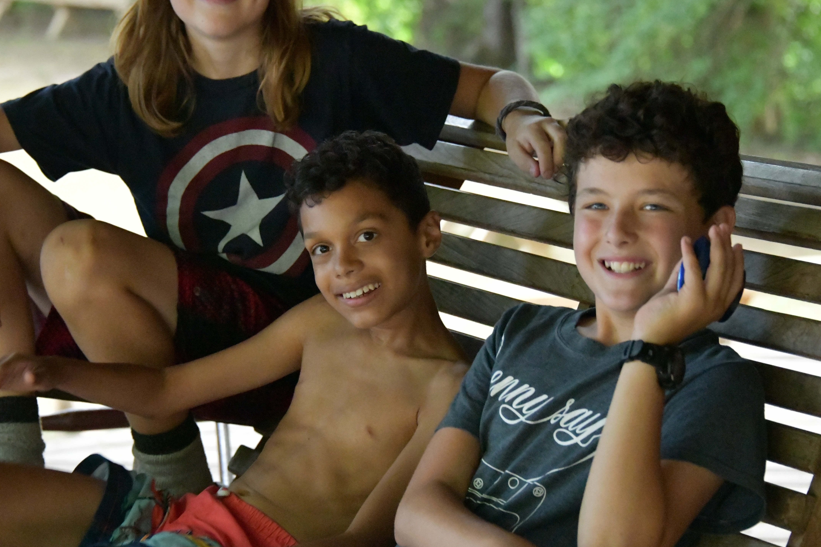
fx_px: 3443
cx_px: 390
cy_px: 199
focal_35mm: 151
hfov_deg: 13.6
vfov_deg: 9.1
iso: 16000
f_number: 5.3
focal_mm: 105
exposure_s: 1/250
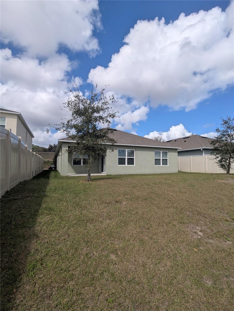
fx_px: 144
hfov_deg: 78.2
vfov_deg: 94.4
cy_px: 156
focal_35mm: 16
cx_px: 117
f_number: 2.2
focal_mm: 2.35
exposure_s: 1/2817
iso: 50
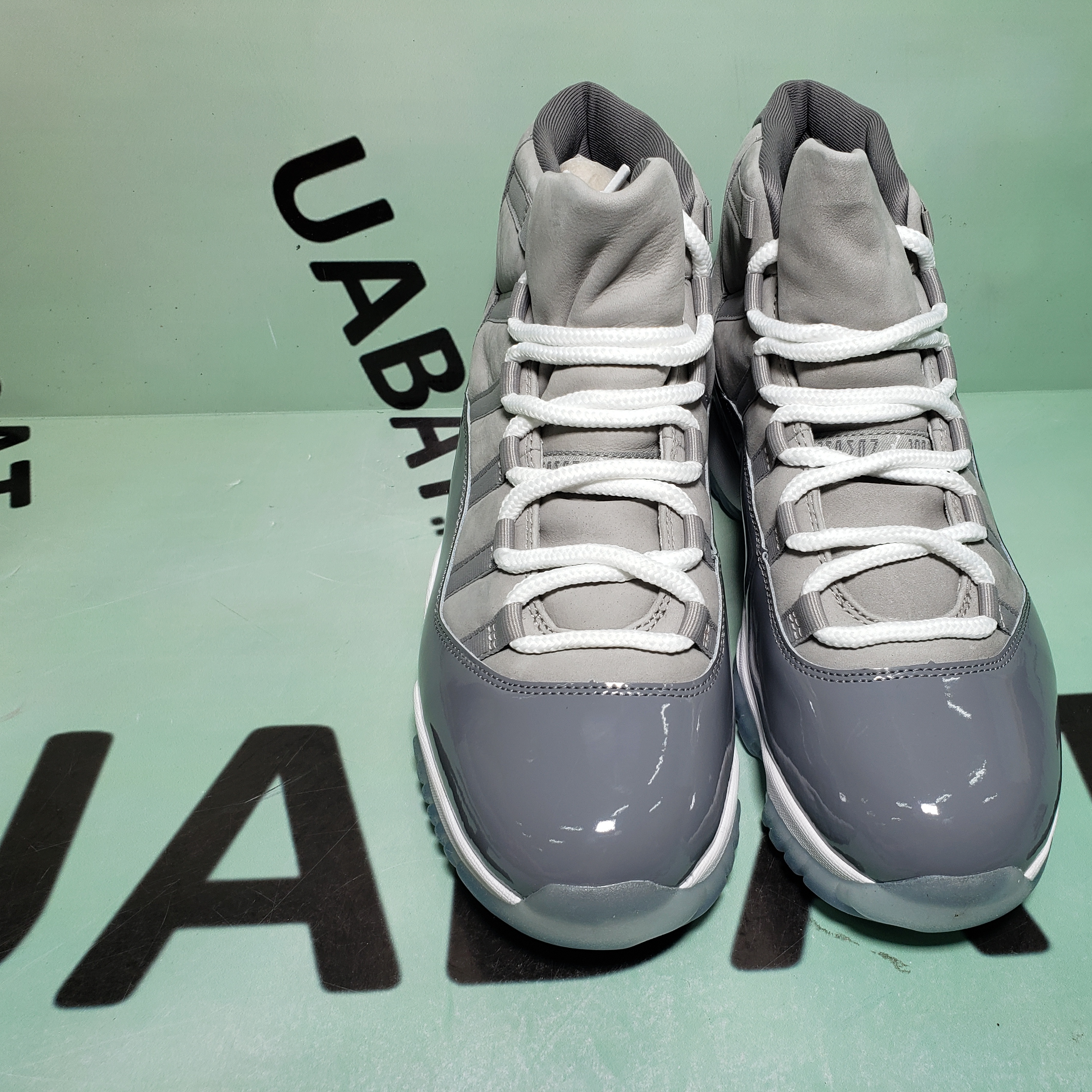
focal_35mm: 31
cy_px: 543
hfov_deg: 52.0
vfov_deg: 52.5
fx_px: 1106
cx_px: 676
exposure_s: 1/164
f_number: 2.4
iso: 50
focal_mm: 4.3
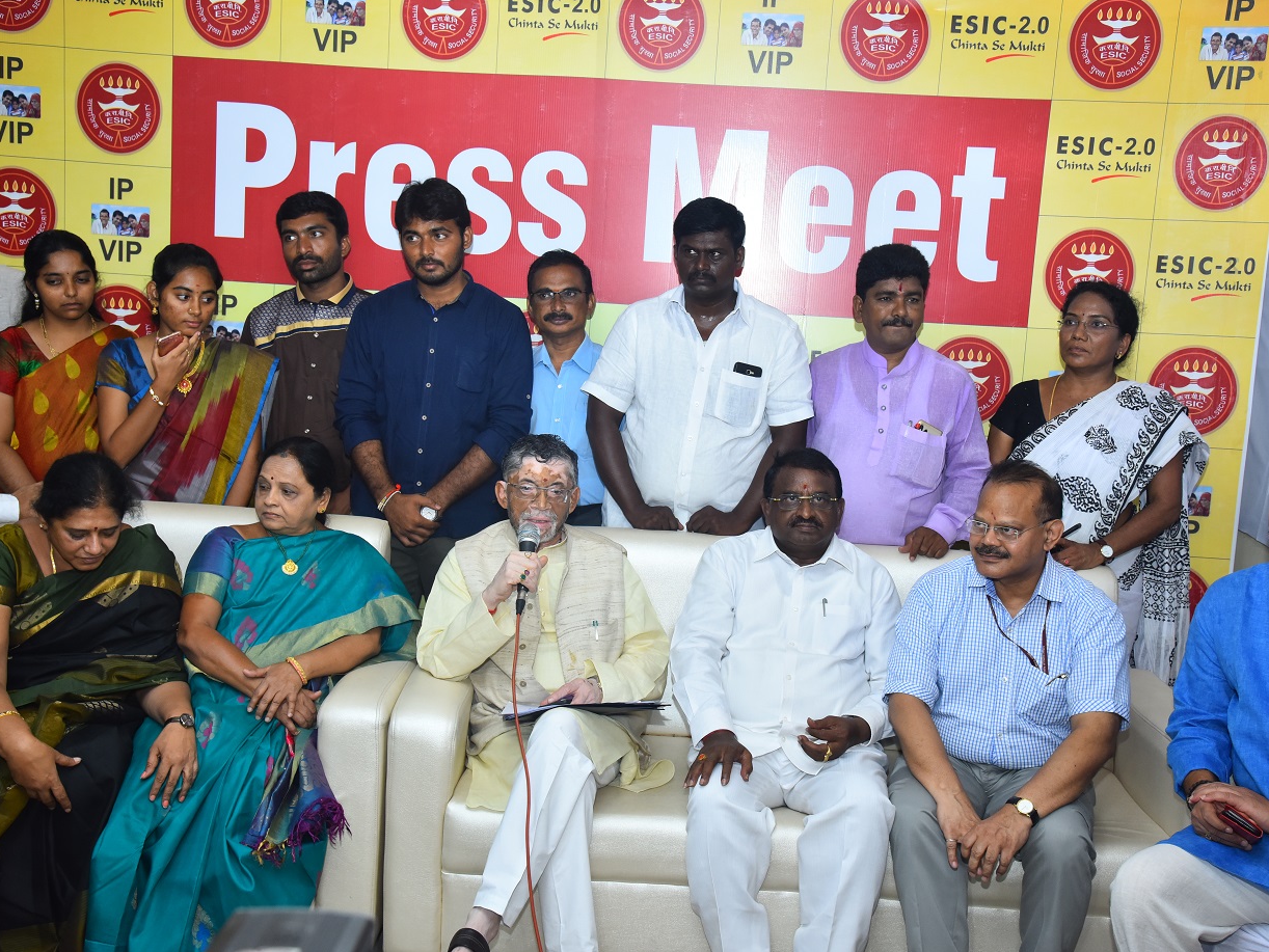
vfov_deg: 37.7
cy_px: 477
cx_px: 656
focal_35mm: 38
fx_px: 1393
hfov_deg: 49.0
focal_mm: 35
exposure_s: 1/125
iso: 1250
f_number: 7.1
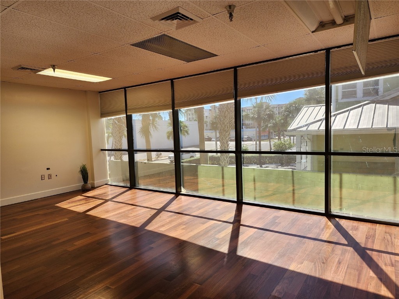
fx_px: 265
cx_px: 200
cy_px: 150
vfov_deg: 58.9
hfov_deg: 73.9
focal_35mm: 23
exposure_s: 1/180
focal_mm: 6.4
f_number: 1.8
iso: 80
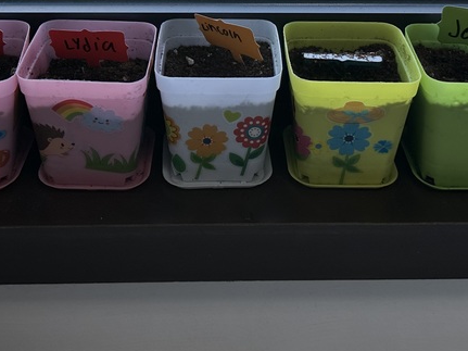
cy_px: 11
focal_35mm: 57
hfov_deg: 33.8
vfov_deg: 24.6
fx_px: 770
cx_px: 214
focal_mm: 6.86
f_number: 1.78
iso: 80
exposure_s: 1/918
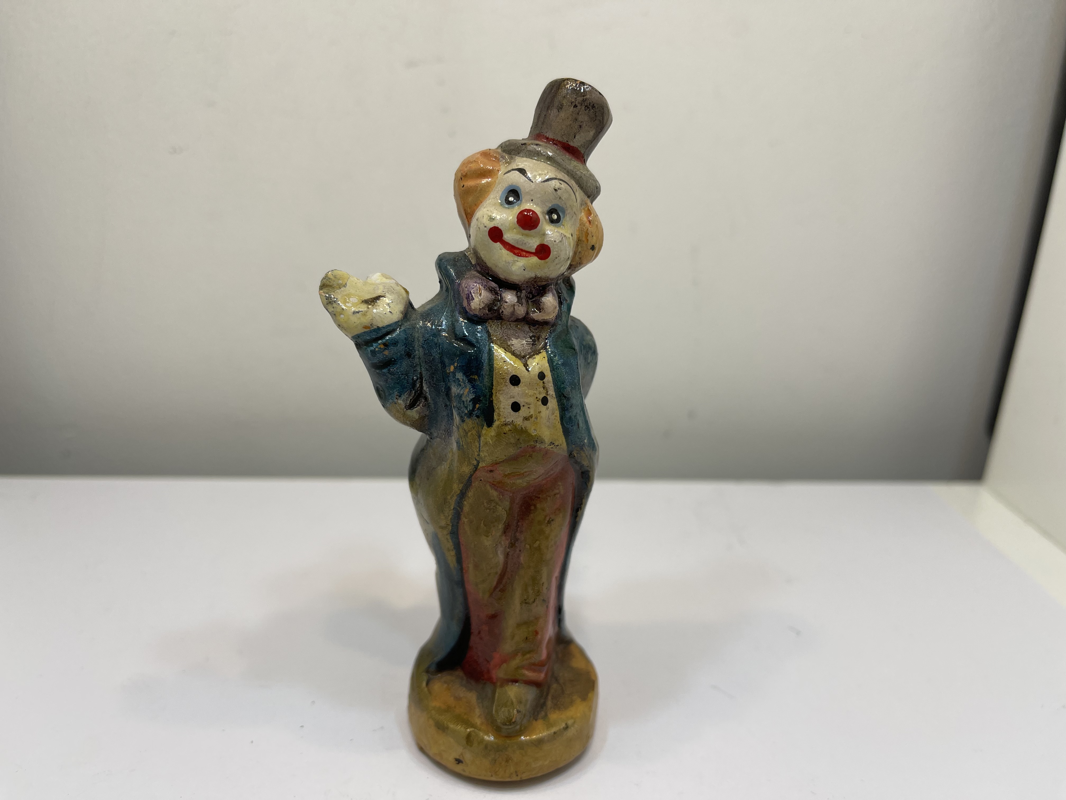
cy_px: 400
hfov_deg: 69.4
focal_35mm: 25
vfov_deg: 54.9
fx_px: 770
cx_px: 533
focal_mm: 5.1
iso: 32
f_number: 1.6
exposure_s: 1/305
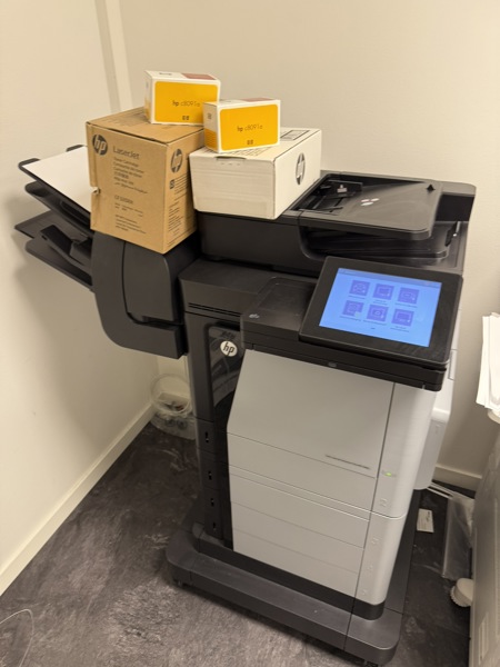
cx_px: 250
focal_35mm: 24
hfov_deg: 56.8
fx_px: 462
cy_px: 334
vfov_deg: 71.6
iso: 125
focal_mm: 6.76
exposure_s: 1/50
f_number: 1.78
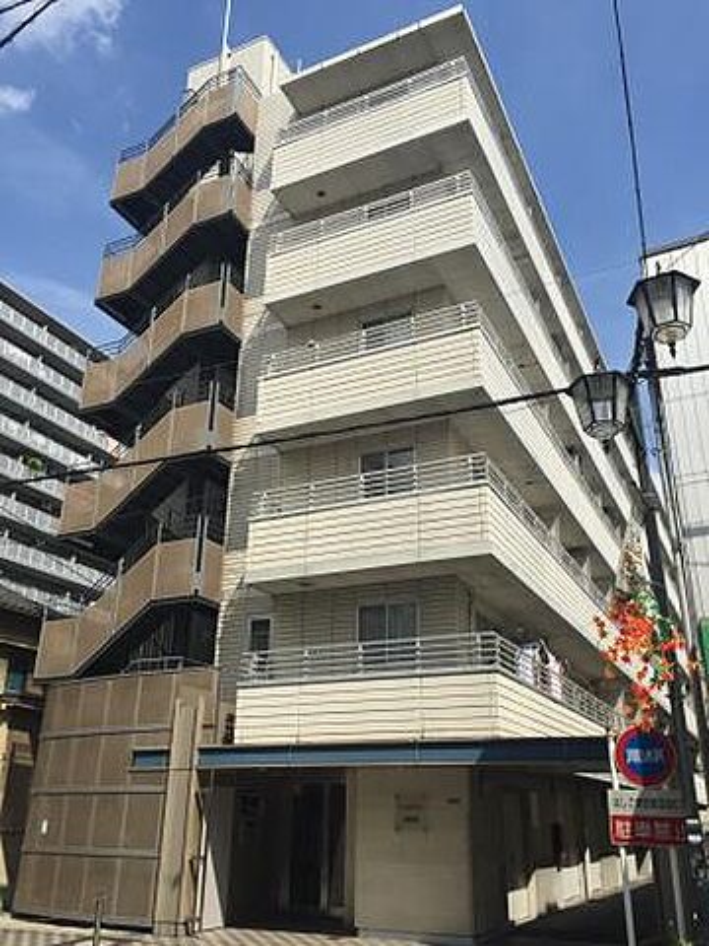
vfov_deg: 61.7
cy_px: 473
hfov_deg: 48.2
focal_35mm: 29
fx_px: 792
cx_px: 354
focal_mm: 4.15
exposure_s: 1/2475
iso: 32
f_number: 2.2
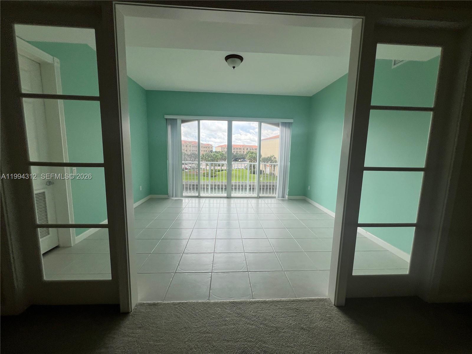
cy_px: 177
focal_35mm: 13
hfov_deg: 106.2
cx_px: 236
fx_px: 177
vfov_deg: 89.9
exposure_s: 1/329
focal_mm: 1.57
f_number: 1.8
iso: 32
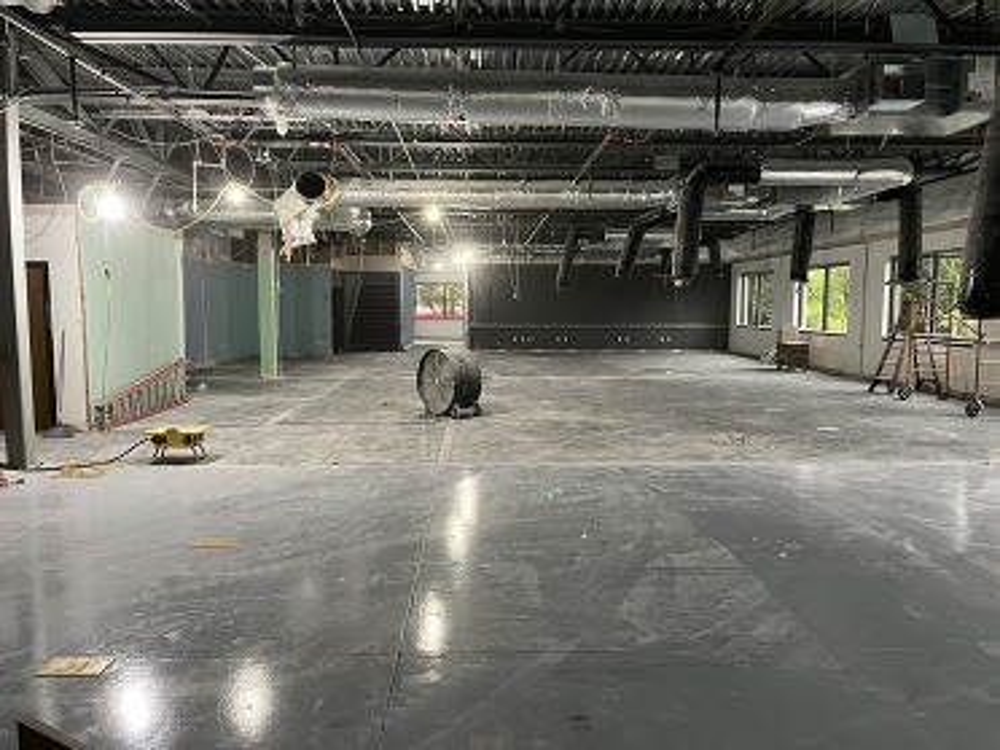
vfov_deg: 53.1
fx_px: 751
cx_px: 500
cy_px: 375
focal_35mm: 26
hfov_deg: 67.3
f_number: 1.6
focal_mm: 5.1
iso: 400
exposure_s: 1/40
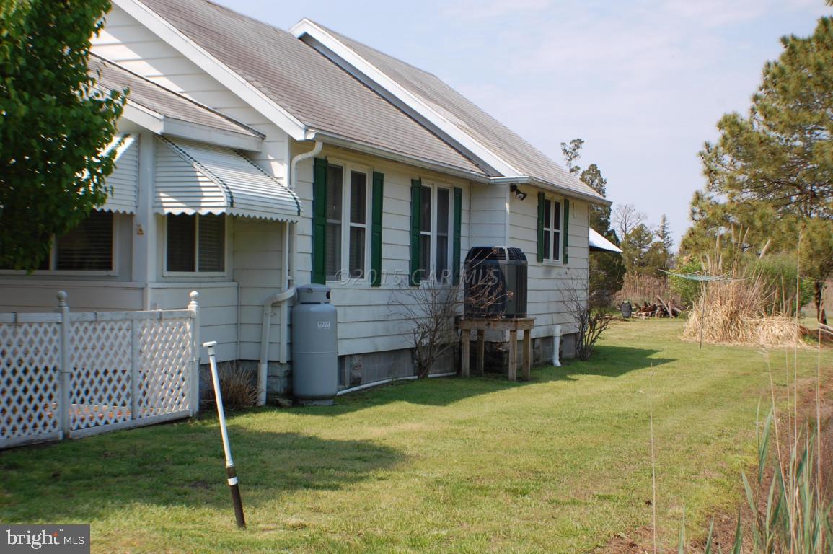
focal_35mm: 82
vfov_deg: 16.5
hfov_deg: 24.6
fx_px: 1907
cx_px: 416
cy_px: 277
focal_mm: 55
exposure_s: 1/320
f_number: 9
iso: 200
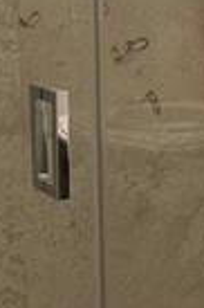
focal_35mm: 152
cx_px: 594
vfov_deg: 13.5
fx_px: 1295
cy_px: 79
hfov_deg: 7.9
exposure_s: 1/60
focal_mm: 5.7
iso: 100
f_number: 1.5
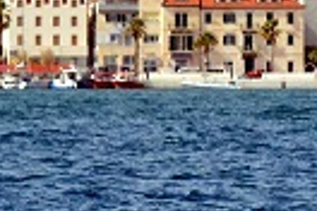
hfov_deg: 2.6
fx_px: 6973
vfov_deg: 1.7
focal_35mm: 792
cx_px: 726
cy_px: -229
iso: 1100
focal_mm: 70
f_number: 4.5
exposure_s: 1/8000
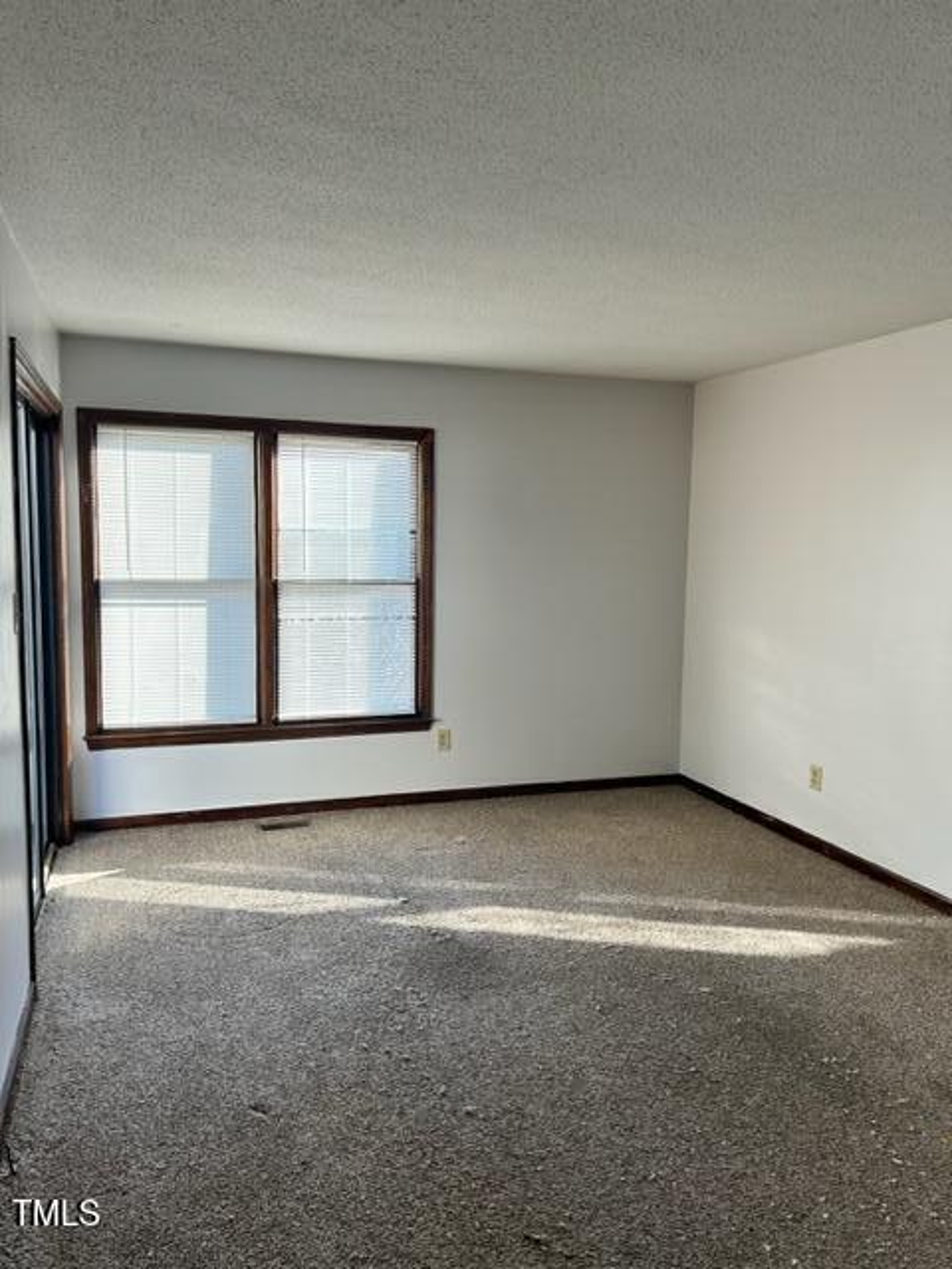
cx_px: 476
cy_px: 634
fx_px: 953
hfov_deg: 53.1
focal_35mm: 26
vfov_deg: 67.3
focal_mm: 5.7
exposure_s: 1/164
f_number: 1.5
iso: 40
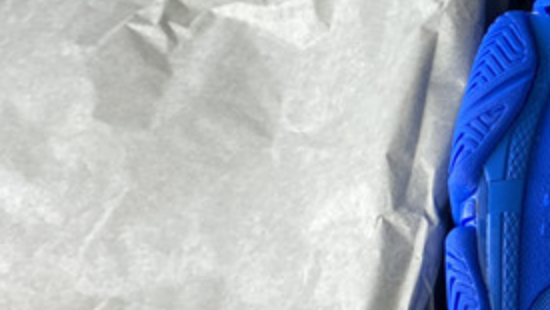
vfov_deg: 11.8
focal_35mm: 103
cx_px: 900
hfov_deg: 17.8
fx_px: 1503
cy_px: 178
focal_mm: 4.25
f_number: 1.8
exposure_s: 1/50
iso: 80
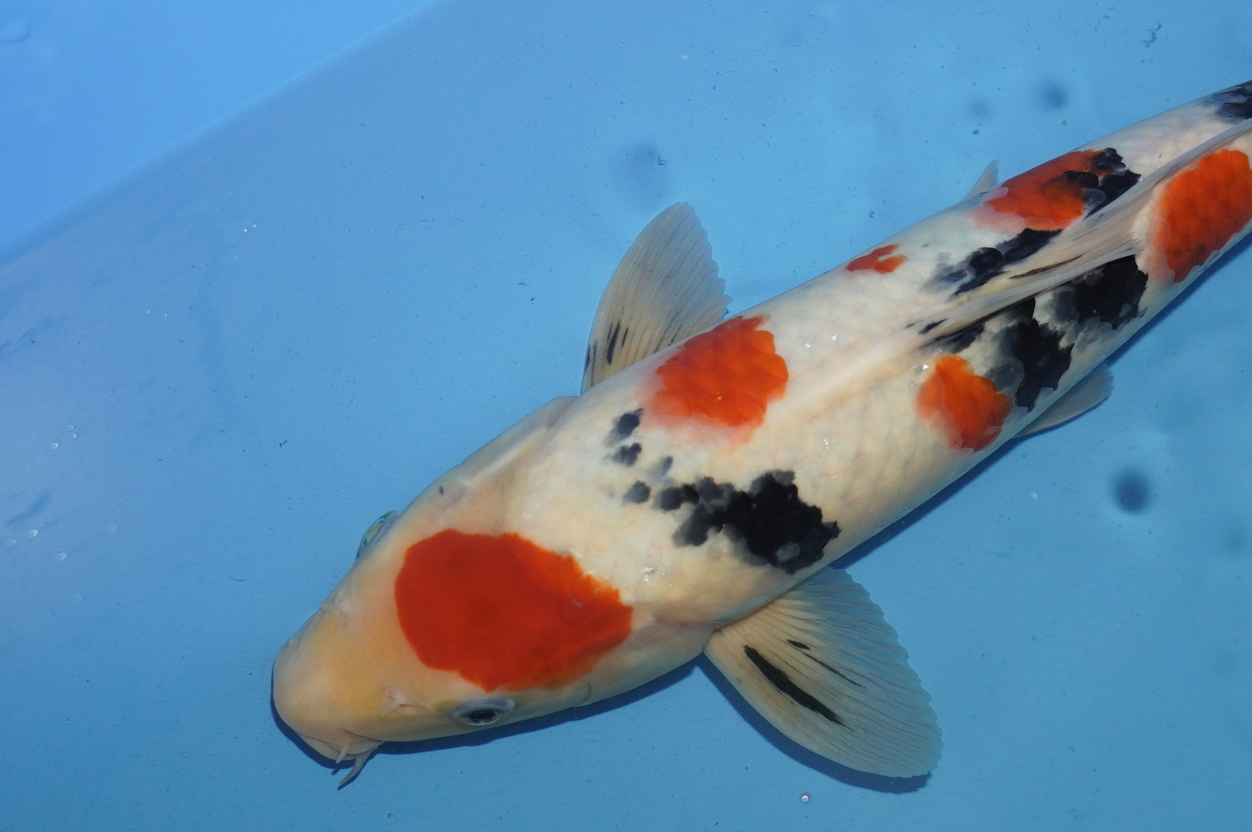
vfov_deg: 17.9
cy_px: 392
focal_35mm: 76
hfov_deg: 26.4
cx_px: 922
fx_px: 2640
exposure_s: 1/160
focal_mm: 34
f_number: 4.5
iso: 500
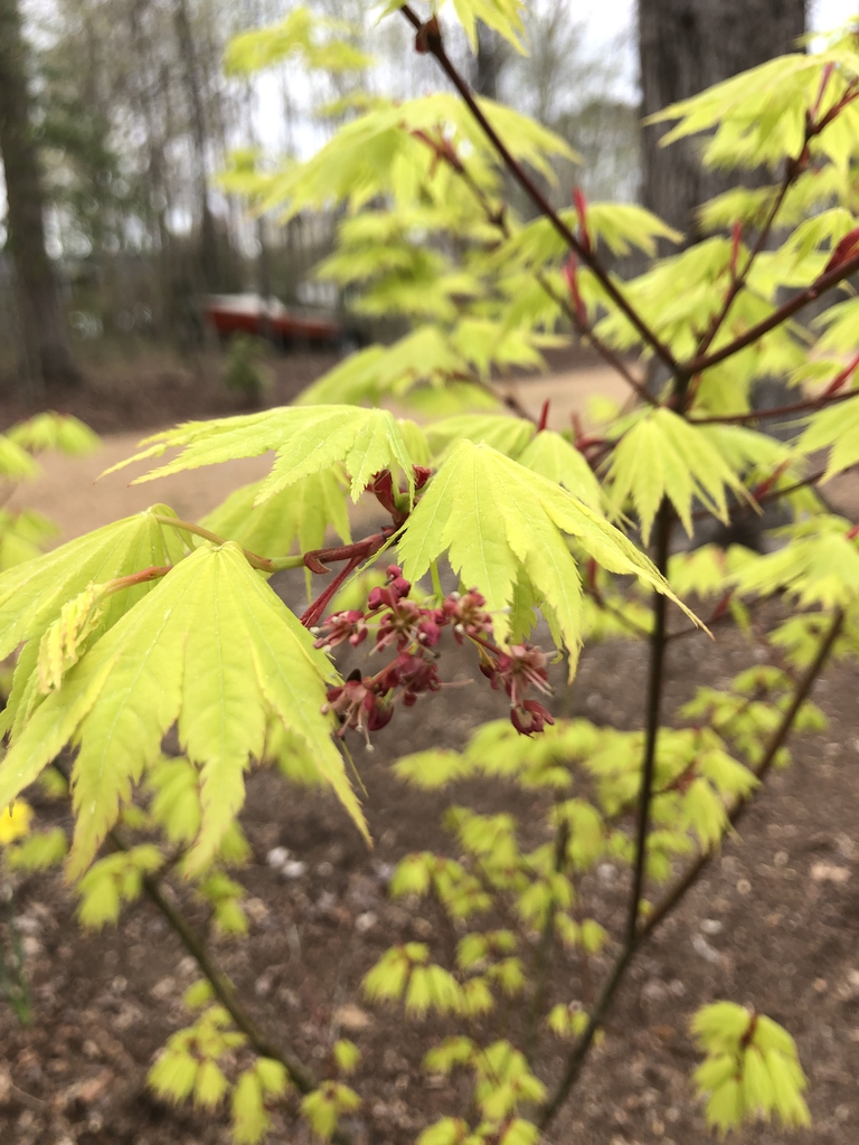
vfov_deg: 63.4
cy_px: 572
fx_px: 926
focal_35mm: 28
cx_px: 430
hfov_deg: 49.7
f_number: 1.8
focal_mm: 3.99
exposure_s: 1/174
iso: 20
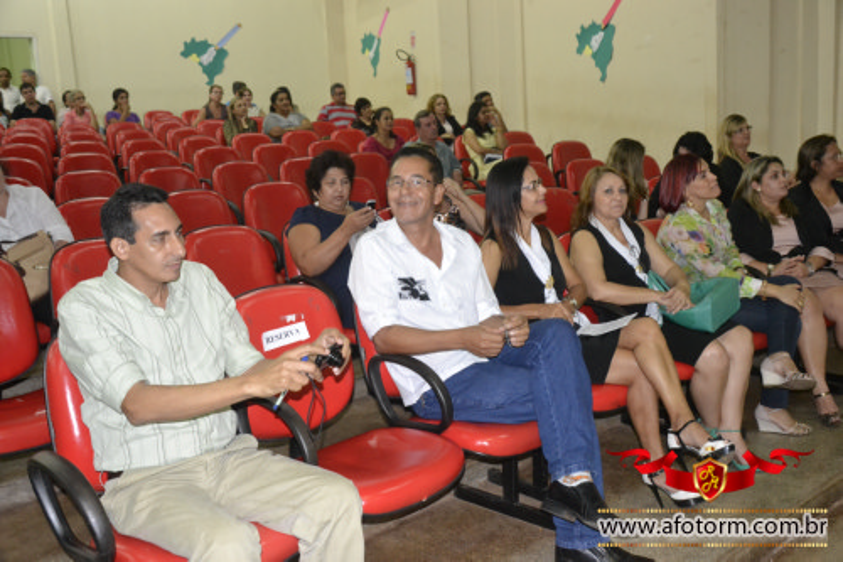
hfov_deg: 53.1
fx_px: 843
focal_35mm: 36
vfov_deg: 36.8
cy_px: 281
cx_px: 422
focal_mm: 24
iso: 3200
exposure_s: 1/60
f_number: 3.8
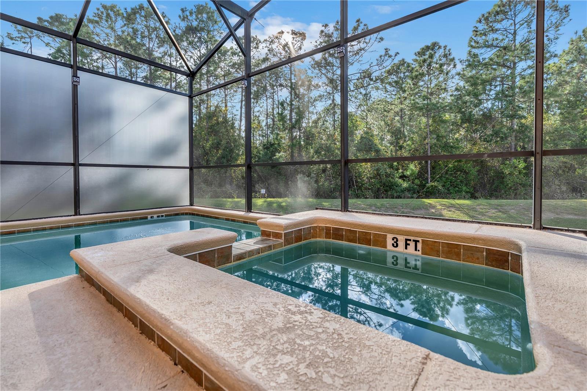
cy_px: 196
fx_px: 261
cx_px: 294
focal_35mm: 16
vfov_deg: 73.7
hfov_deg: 96.7
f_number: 5.6
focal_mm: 16
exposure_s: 1/125
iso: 100
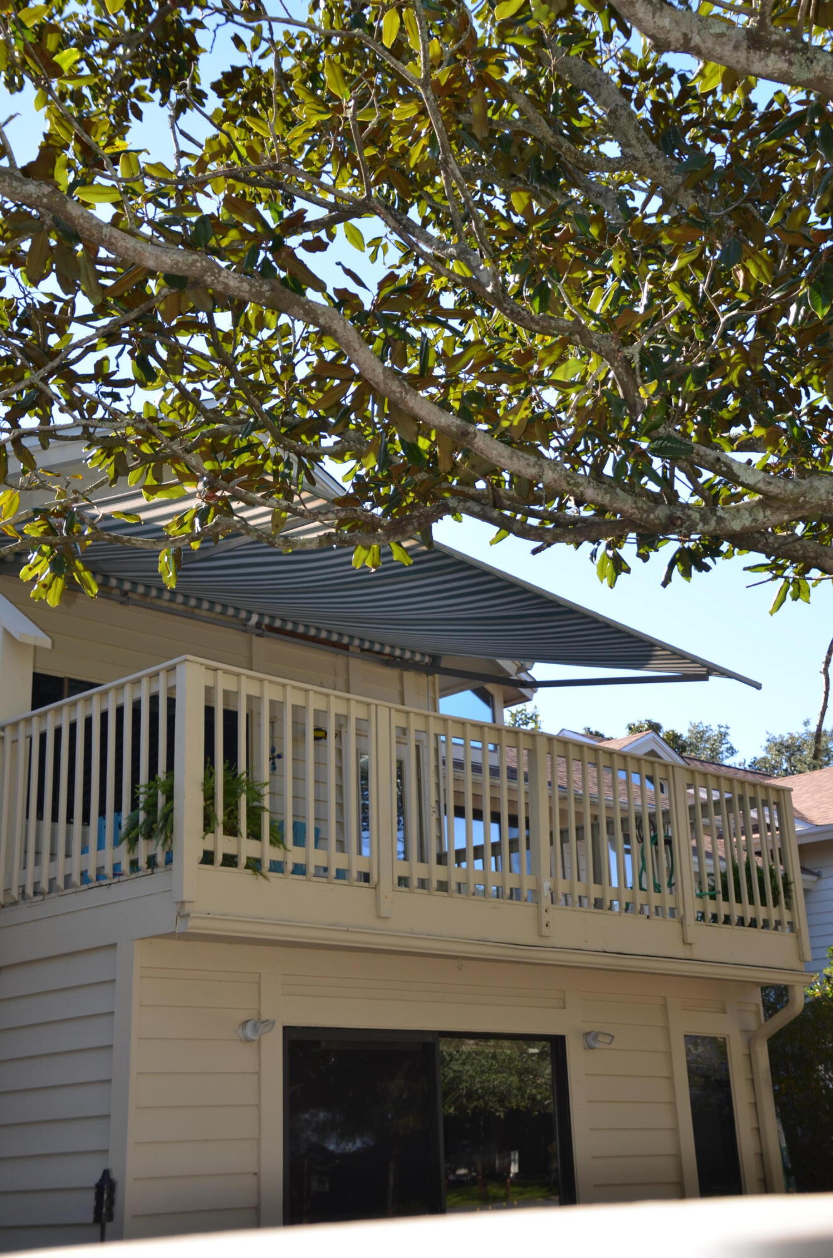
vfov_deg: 43.7
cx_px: 416
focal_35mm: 45
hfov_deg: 29.7
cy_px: 629
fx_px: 1569
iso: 100
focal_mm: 30
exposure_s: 1/250
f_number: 4
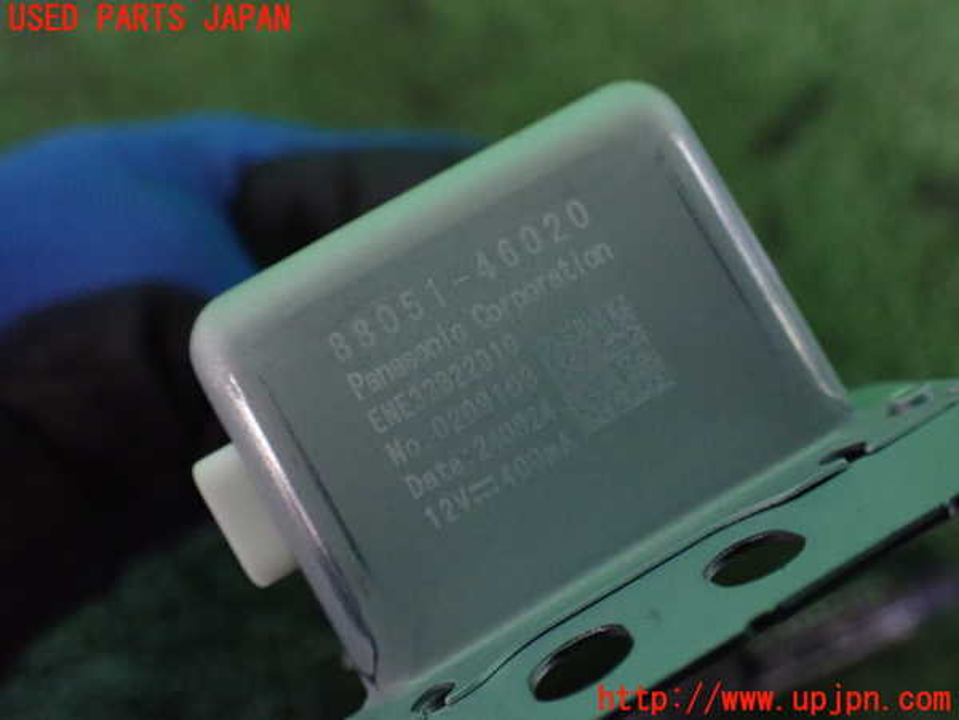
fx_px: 831
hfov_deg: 60.0
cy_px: 360
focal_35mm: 30
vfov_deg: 46.8
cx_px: 480
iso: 800
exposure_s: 1/80
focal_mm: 5.4
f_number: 2.3
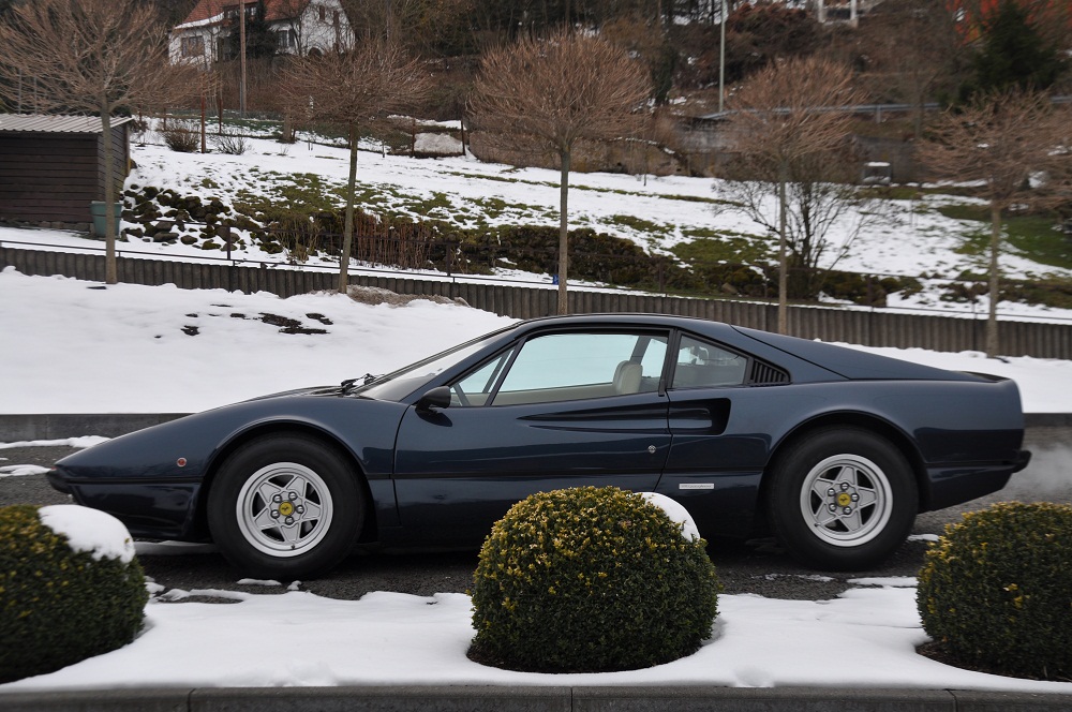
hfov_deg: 41.2
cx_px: 536
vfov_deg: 28.0
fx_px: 1427
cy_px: 356
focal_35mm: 48
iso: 200
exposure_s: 1/160
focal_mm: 32
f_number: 6.3
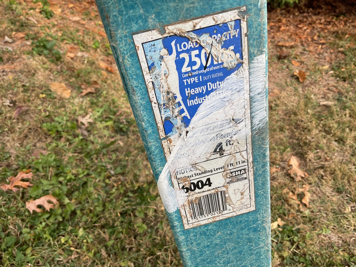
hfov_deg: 61.7
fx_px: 298
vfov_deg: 48.2
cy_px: 134
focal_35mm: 29
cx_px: 178
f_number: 1.8
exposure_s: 1/310
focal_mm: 3
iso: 16
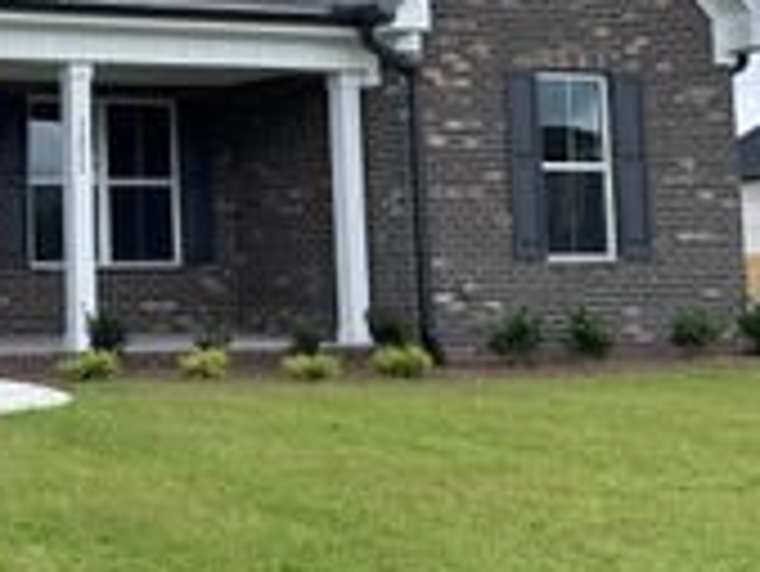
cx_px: -162
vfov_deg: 20.6
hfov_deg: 24.7
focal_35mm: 71
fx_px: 1560
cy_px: 142
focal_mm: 6.86
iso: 80
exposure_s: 1/1949
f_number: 1.78
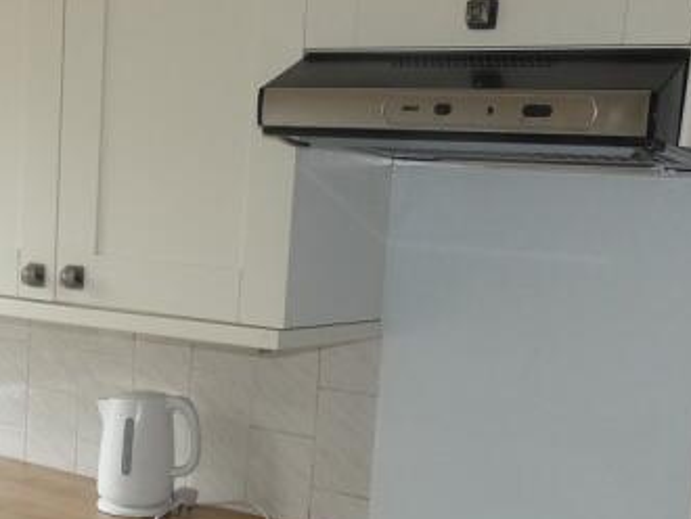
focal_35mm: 62
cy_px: 448
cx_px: 232
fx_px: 1239
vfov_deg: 23.2
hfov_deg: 30.9
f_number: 2.8
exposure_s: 1/60
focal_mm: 3.6
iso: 160
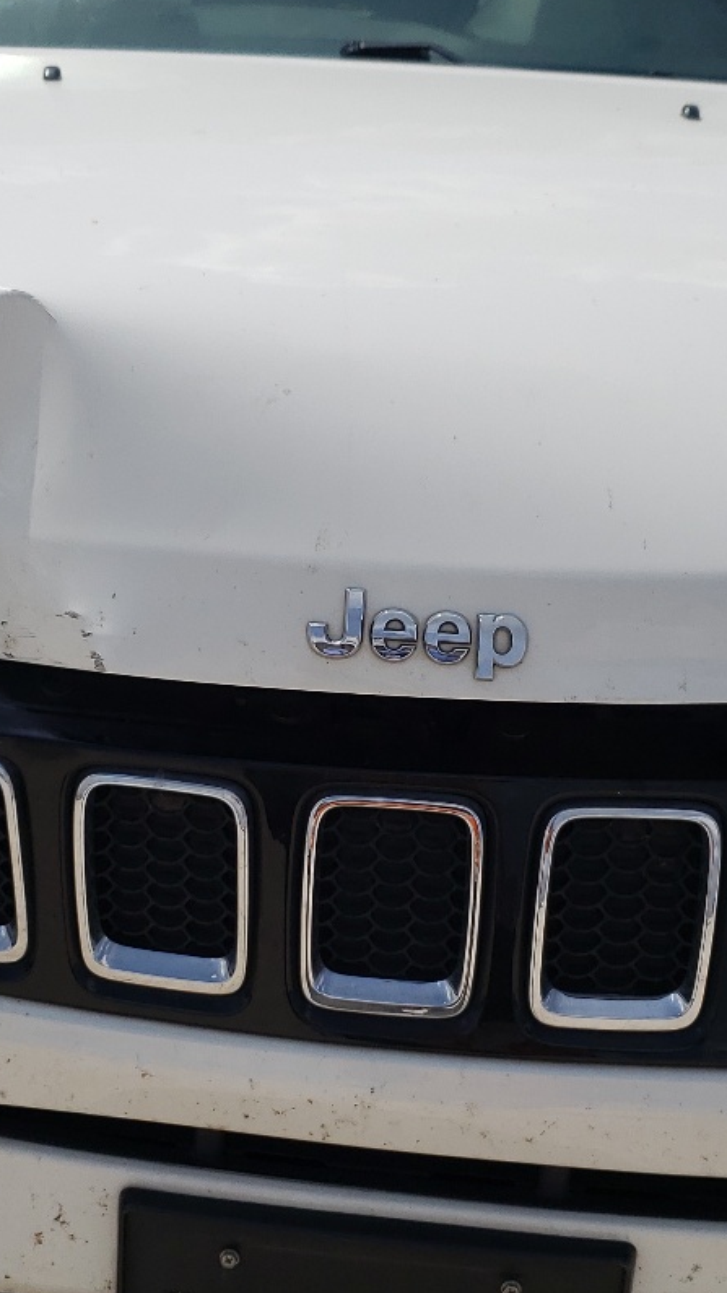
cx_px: 392
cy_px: 724
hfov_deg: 21.1
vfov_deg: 36.6
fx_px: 1954
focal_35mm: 57
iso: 50
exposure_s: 1/10000
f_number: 1.5
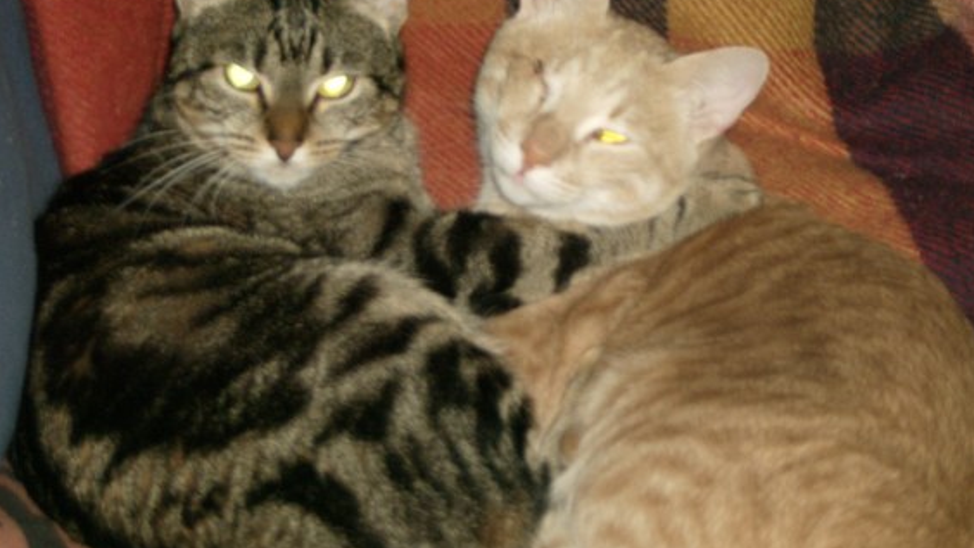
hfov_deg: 17.9
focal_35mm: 120
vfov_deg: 10.1
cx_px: 490
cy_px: 288
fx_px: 3099
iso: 200
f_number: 4.8
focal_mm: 18
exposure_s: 1/125
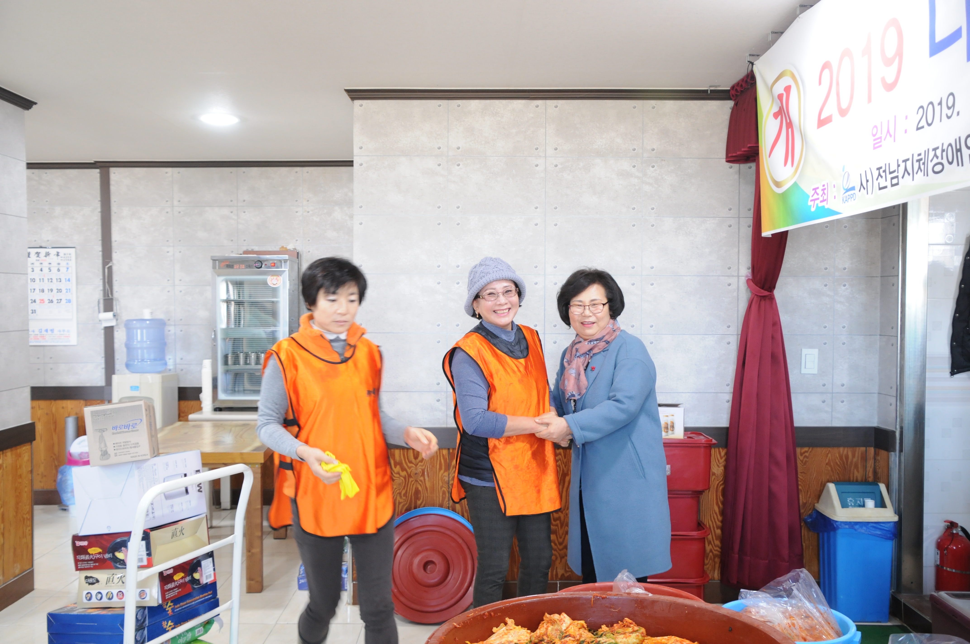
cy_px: 322
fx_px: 888
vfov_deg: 39.9
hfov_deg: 57.3
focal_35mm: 33
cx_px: 485
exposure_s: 1/40
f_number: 3.5
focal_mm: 22
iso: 800
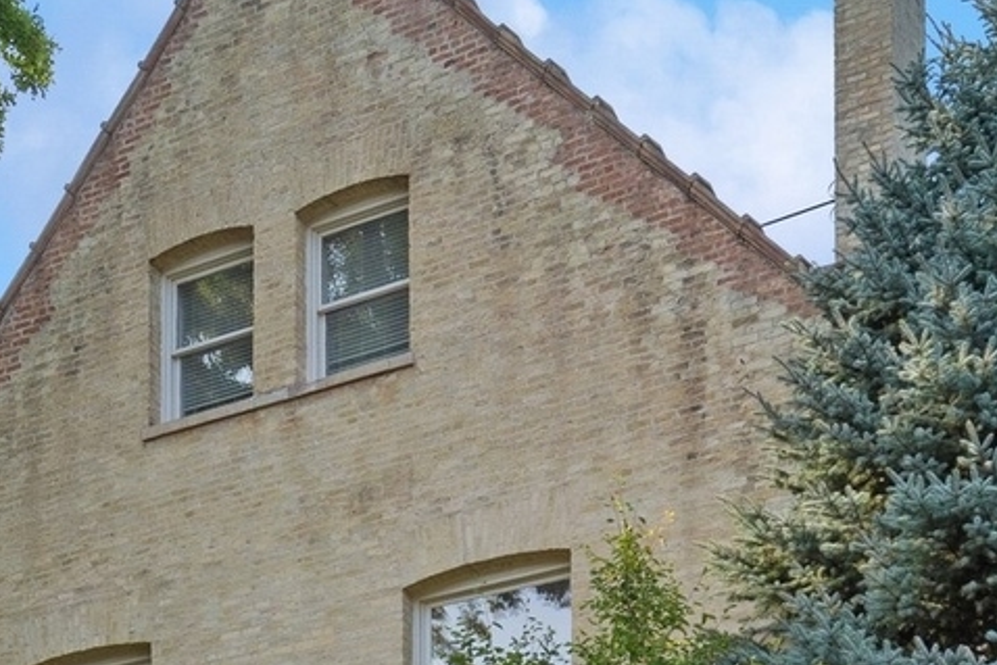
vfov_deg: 21.5
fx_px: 1690
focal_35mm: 61
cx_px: 601
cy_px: 669
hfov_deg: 32.8
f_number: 9
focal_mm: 12
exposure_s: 1/40
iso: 200
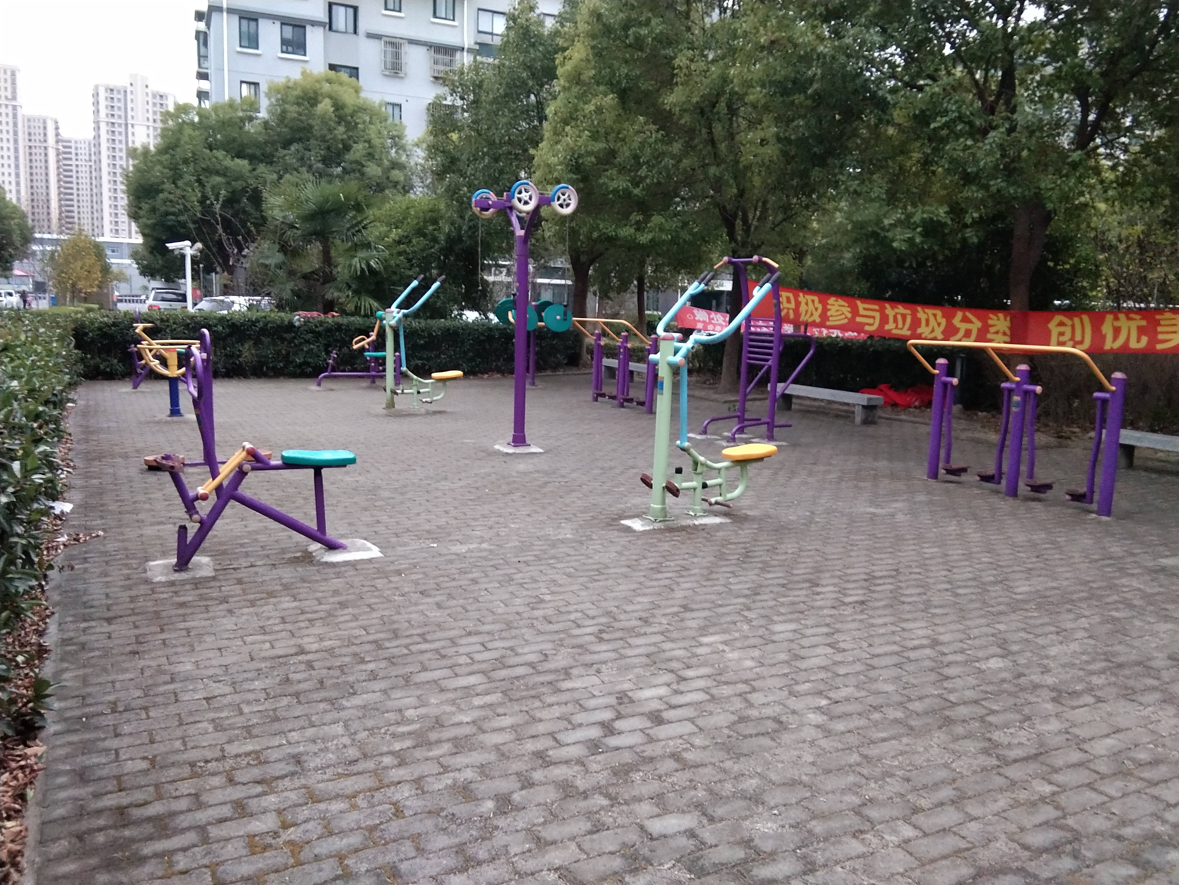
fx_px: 1056
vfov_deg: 45.4
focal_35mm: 31
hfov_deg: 58.4
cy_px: 442
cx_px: 590
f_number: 2.2
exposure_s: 1/33.3
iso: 500
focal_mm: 3.69
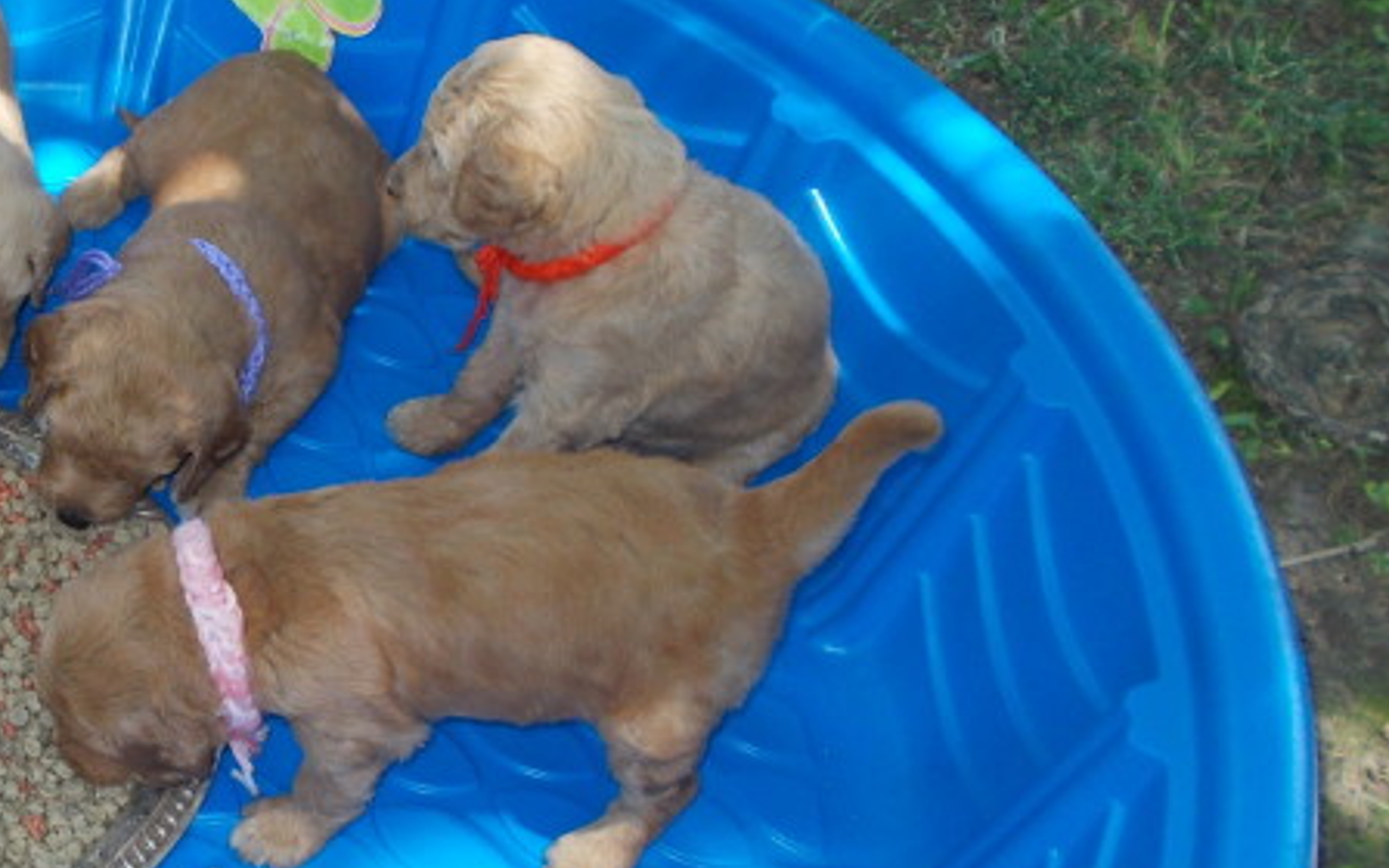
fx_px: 2385
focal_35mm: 63
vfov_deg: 20.6
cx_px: -22
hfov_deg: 30.1
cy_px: 542
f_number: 3.2
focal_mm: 4.6
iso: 80
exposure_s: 1/50
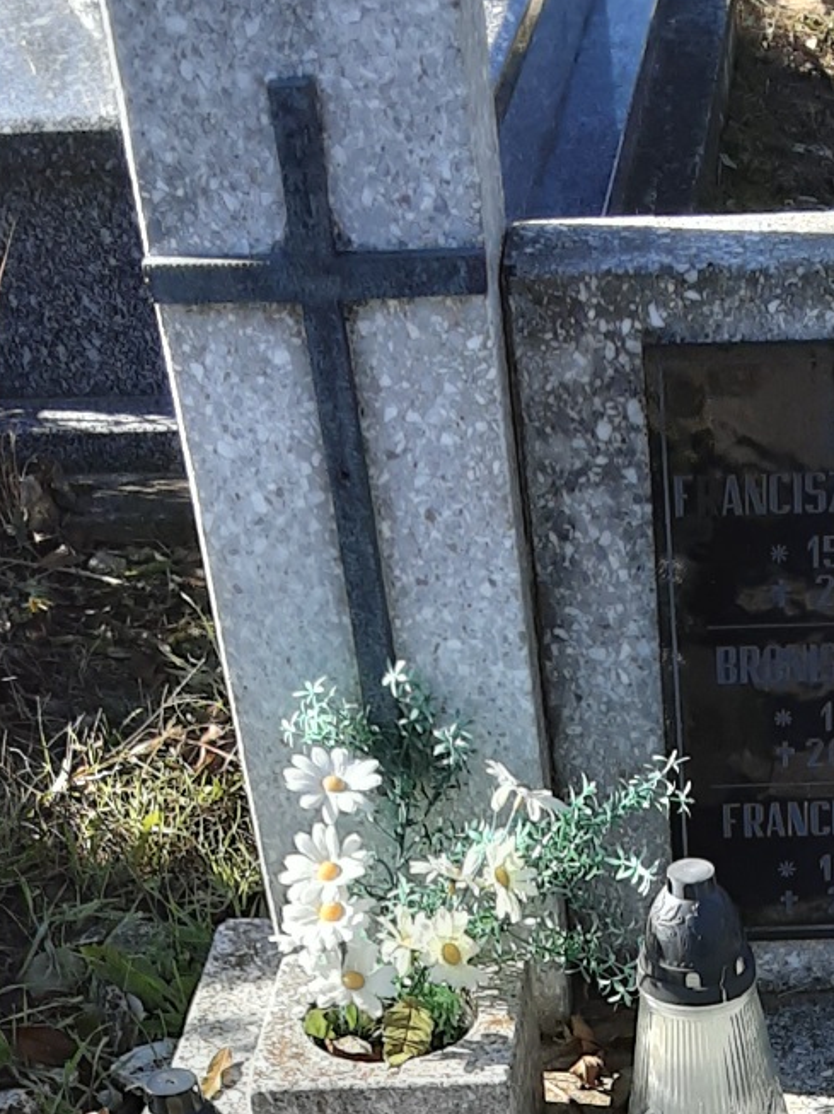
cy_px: 1518
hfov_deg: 17.3
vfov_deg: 20.8
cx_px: 715
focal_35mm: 84
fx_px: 2701
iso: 40
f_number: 1.9
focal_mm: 2.9
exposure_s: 1/1000
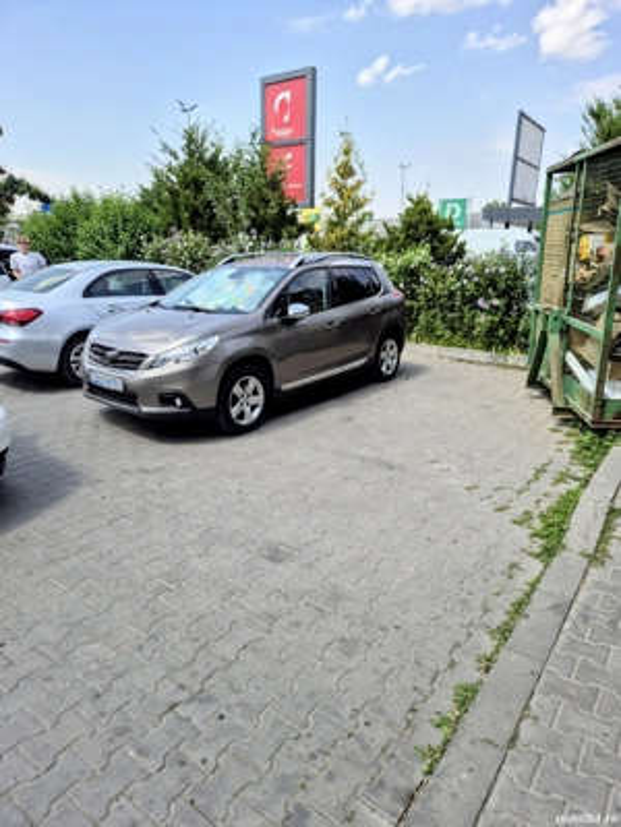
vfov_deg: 73.9
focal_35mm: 23
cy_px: 414
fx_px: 550
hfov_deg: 58.9
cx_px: 310
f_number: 1.8
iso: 25
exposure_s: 1/1180
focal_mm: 5.4
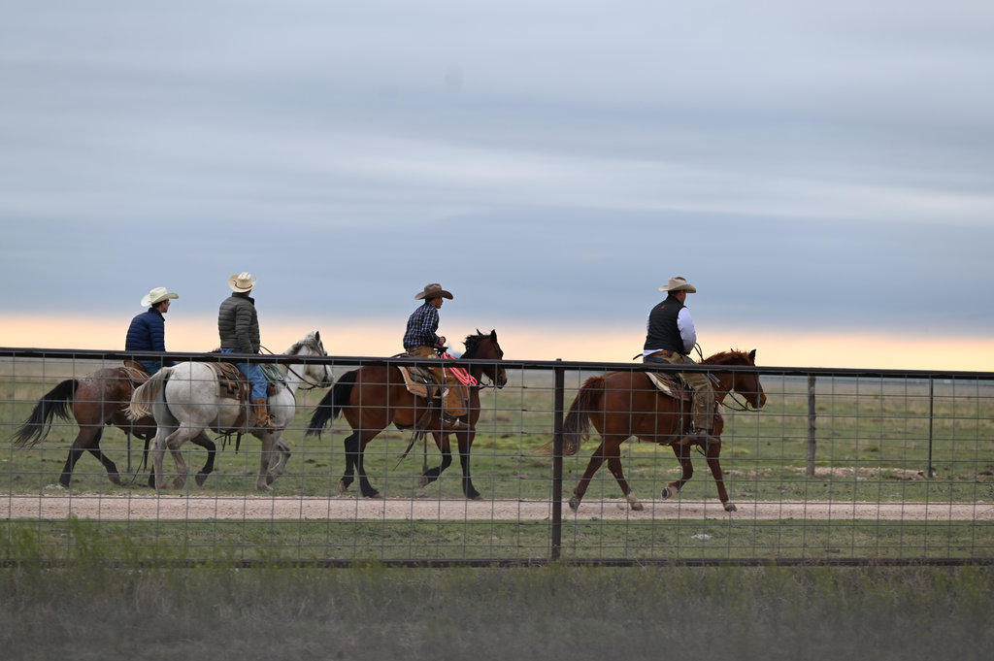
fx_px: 4138
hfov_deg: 13.7
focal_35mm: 150
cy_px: 330
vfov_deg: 9.1
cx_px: 497
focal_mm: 150
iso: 400
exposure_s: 1/500
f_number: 4
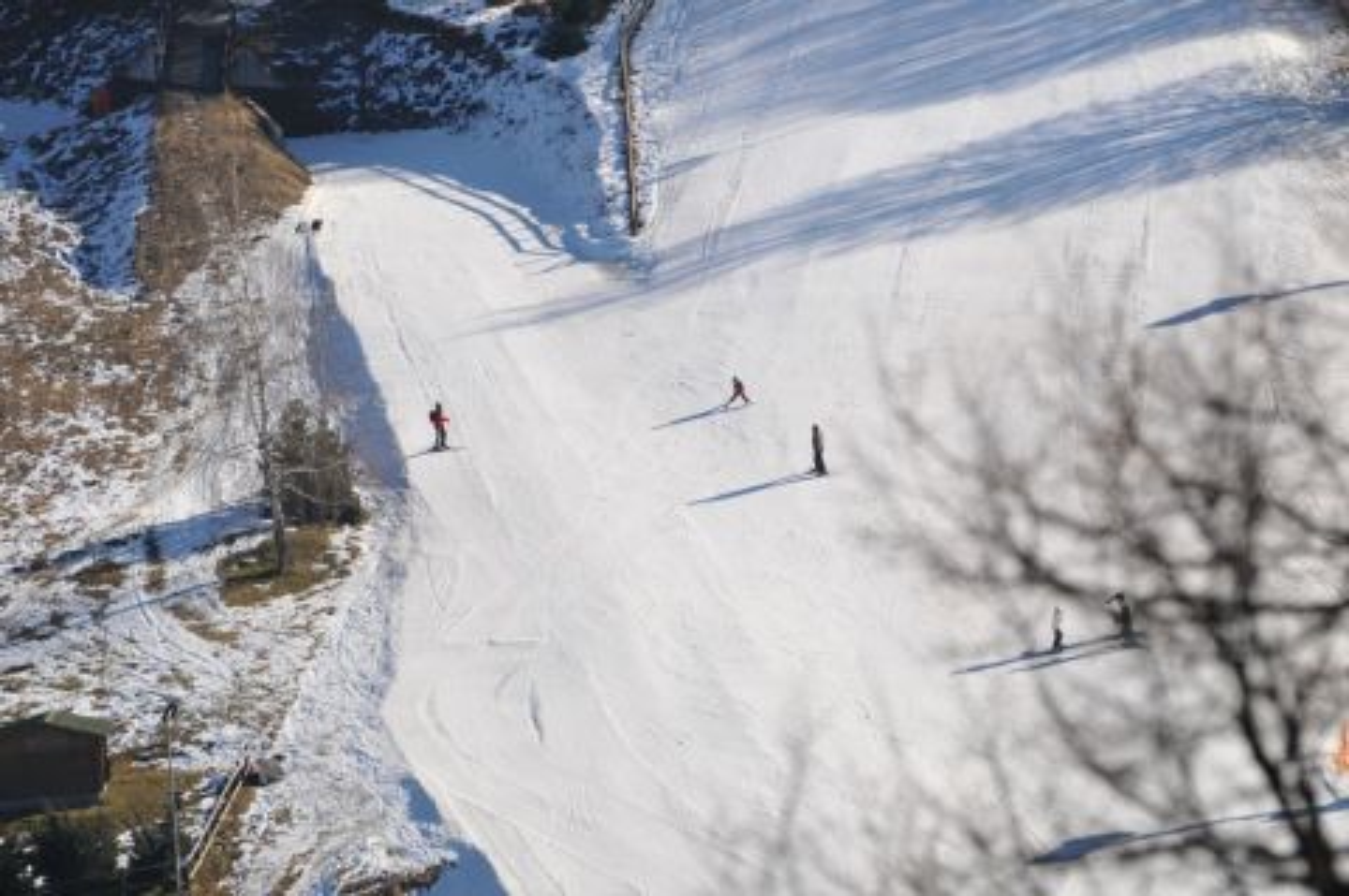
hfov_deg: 6.5
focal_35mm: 315
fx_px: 11791
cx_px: 674
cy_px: 448
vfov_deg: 4.4
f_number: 5.6
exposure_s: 1/1000
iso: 200
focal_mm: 210
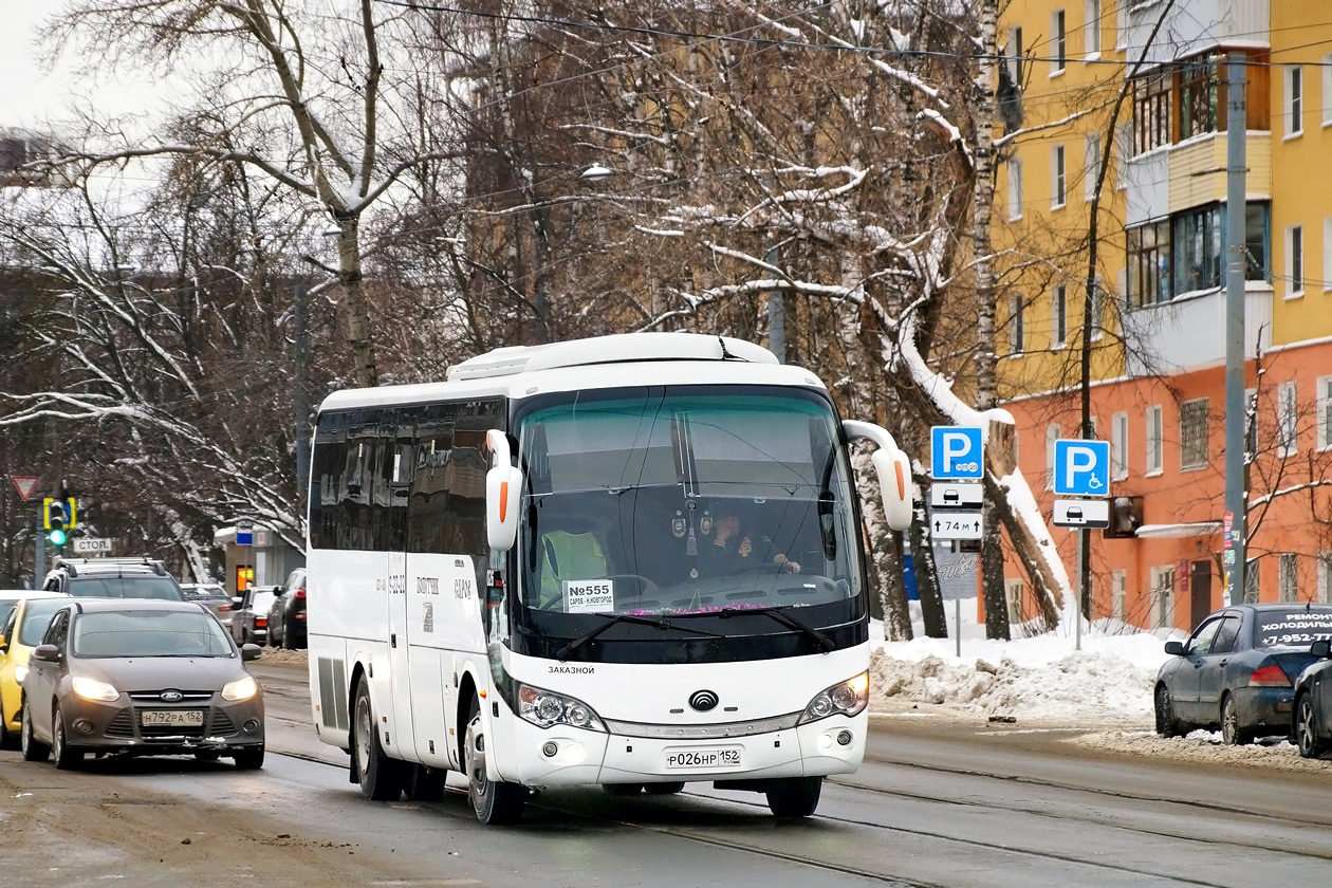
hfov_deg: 11.4
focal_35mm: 180
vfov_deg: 7.6
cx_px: 666
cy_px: 444
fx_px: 6659
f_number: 5.6
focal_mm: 120
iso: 400
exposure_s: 1/320
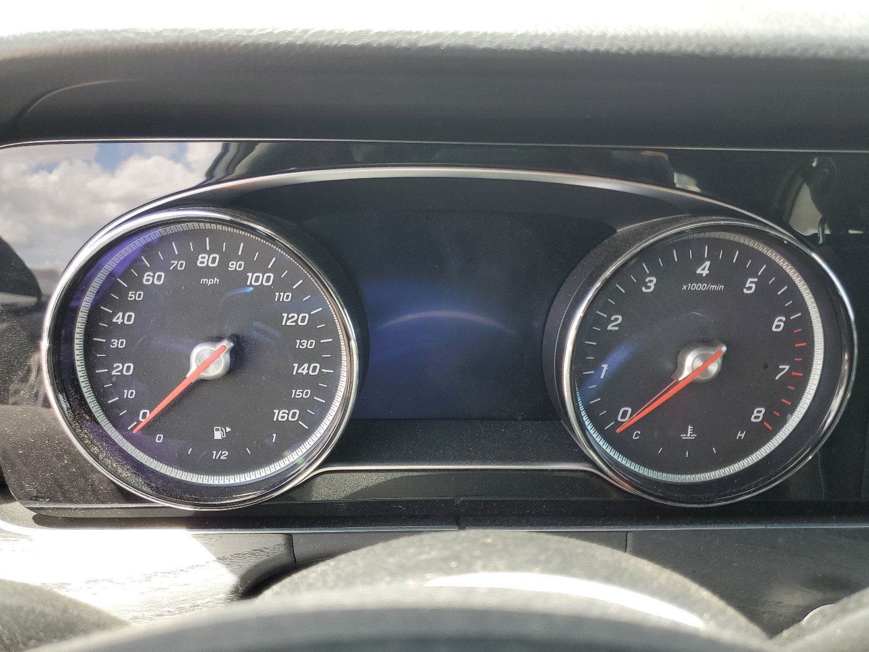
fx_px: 653
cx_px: 434
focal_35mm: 26
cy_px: 326
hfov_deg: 67.3
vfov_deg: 53.1
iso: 50
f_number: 1.5
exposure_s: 1/238
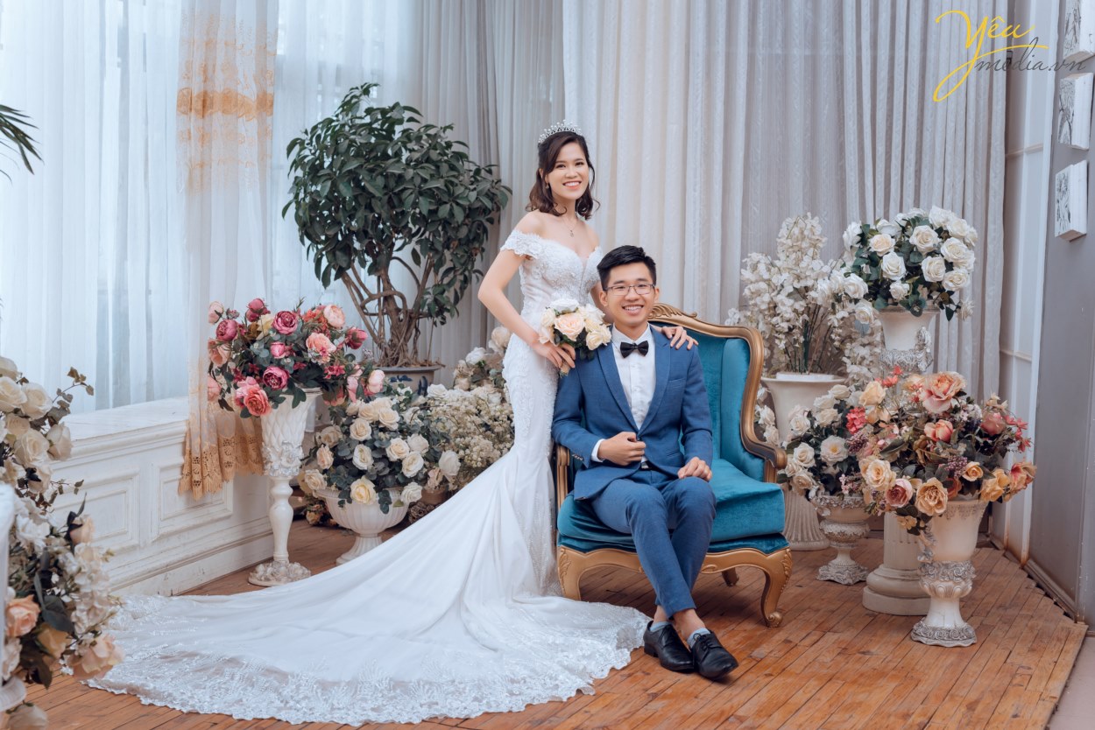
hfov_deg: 39.6
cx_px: 548
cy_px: 365
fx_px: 1521
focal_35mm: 50
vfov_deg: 27.0
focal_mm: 50
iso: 200
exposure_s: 1/125
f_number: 4
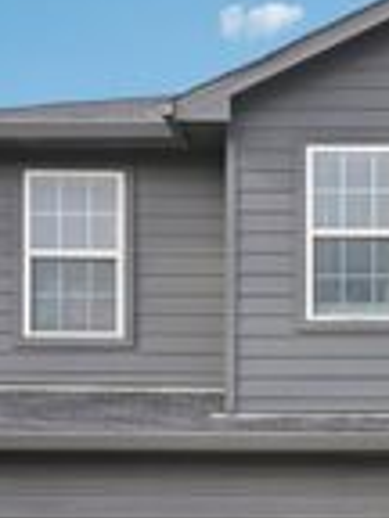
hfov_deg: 14.6
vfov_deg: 19.9
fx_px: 1453
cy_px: 441
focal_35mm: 97
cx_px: 515
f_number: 9.5
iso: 200
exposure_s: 1/200
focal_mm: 29
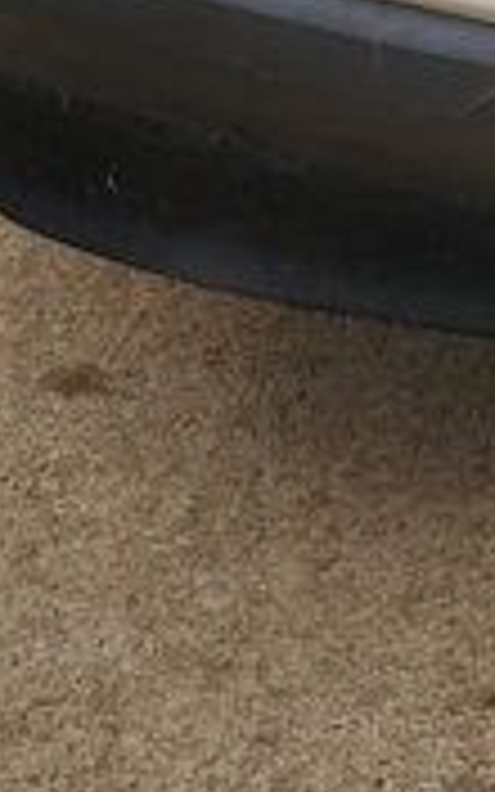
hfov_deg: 7.2
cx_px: 1503
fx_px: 3454
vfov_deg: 11.9
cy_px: -706
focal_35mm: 160
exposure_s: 1/2122
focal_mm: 4.3
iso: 50
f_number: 2.4
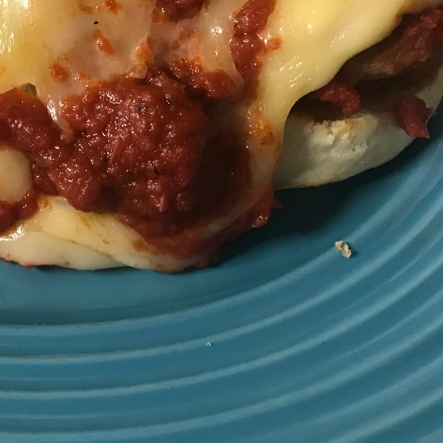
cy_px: 50
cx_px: -14
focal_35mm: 68
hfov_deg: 24.1
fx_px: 985
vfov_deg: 24.7
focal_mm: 3.99
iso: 64
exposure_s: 1/15
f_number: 1.8
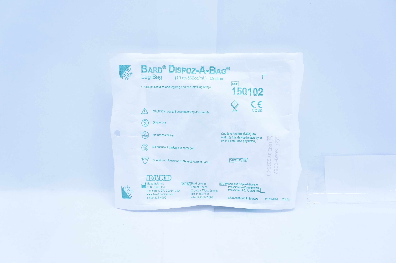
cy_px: 132
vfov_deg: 28.0
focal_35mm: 48
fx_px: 527
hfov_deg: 41.2
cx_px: 198
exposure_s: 1/200
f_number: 4.5
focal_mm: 32
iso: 800
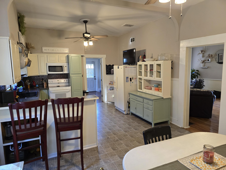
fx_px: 150
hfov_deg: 73.9
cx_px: 113
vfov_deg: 58.9
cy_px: 85
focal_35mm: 23
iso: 640
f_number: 1.7
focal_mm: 6.3
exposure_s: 1/120
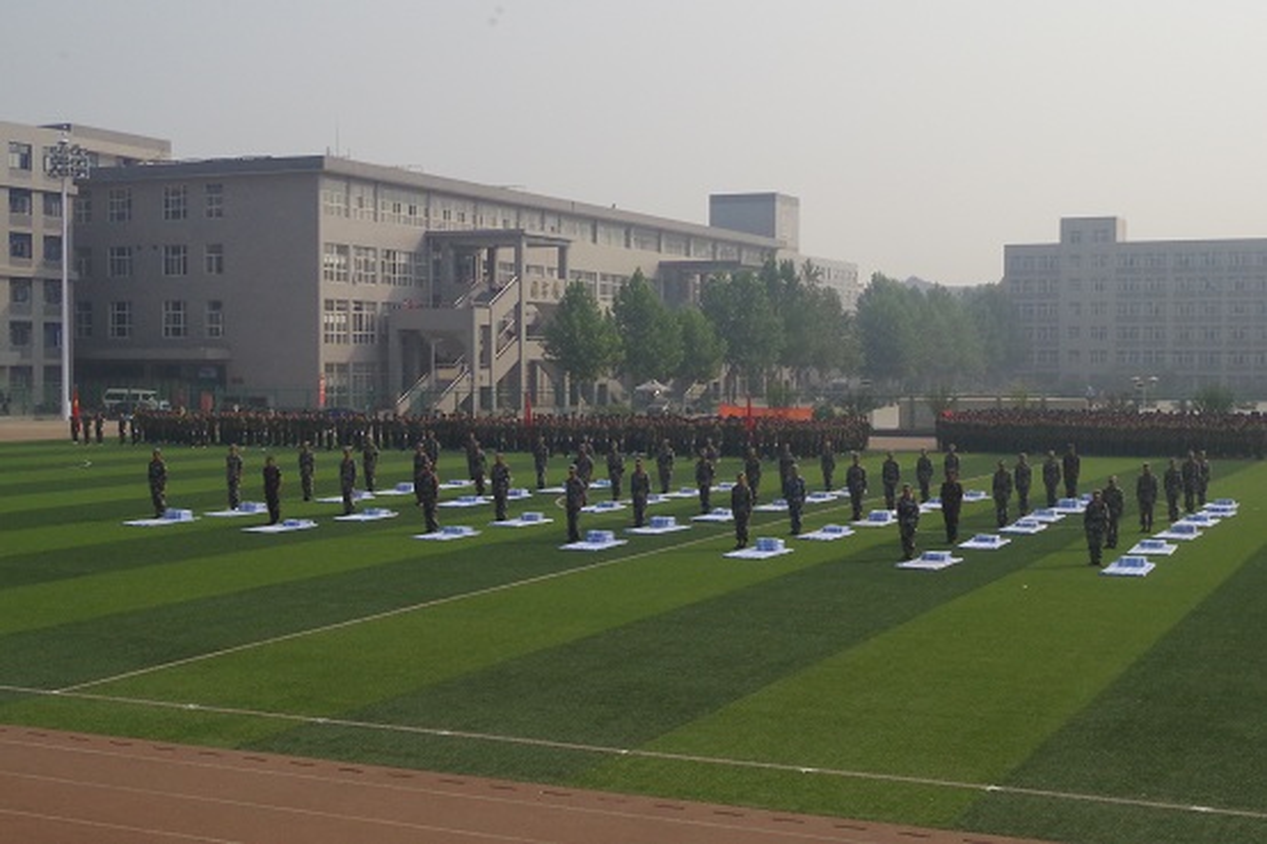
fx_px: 1724
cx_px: 634
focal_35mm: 49
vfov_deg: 27.5
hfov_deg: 40.4
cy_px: 422
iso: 1600
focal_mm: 32.5
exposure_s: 1/1600
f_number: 14
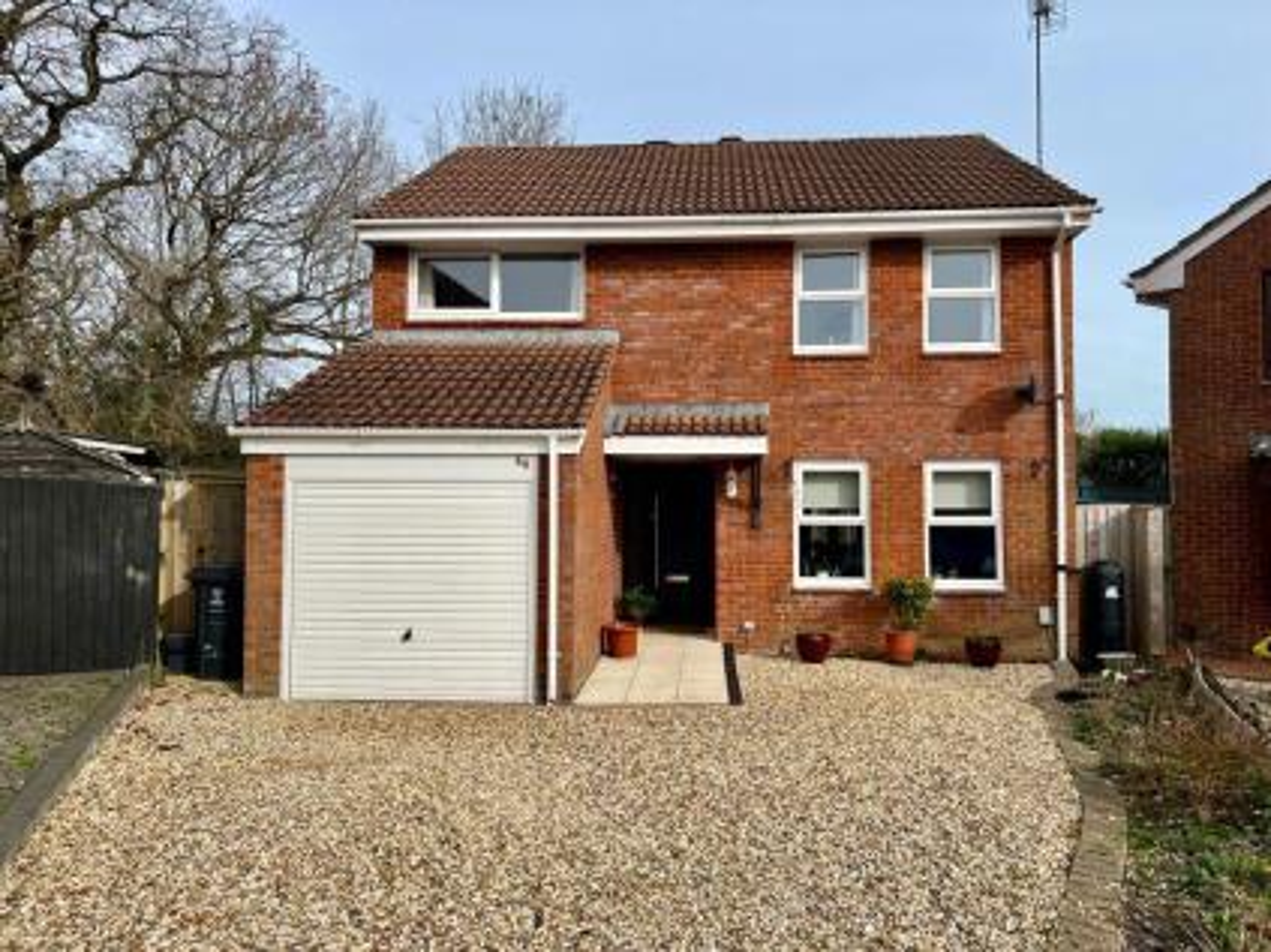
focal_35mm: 26
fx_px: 954
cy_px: 476
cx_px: 636
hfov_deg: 67.3
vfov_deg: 53.0
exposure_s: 1/3356
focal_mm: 5.7
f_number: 1.5
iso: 50
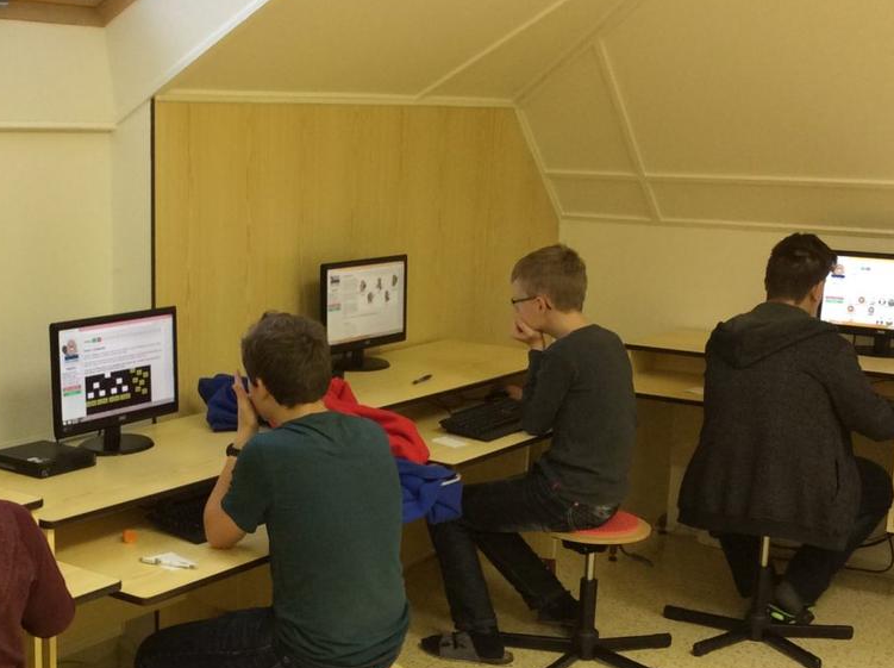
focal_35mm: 57
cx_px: 290
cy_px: 470
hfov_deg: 33.5
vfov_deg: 25.4
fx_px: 1470
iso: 80
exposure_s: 1/25
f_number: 2.4
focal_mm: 3.3
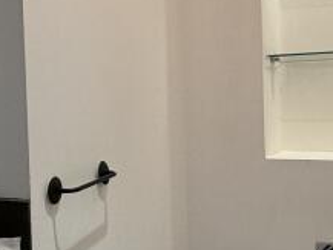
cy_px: 137
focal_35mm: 66
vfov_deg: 22.3
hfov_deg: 29.0
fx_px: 635
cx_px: 91
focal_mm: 2.22
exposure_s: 1/100
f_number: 2.2
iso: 160
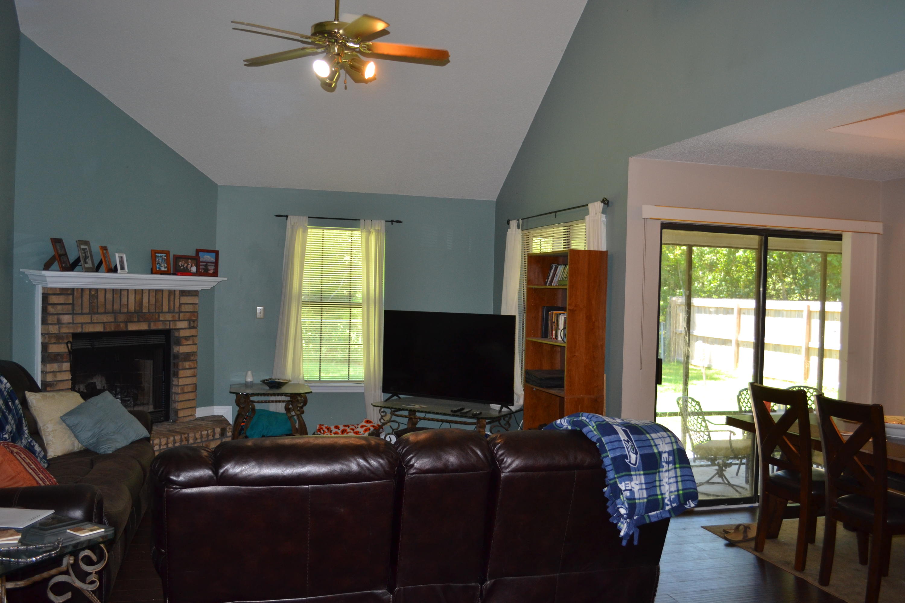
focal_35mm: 30
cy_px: 302
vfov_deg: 43.6
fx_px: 754
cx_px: 452
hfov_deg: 61.9
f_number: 4
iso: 400
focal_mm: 20
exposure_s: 1/60
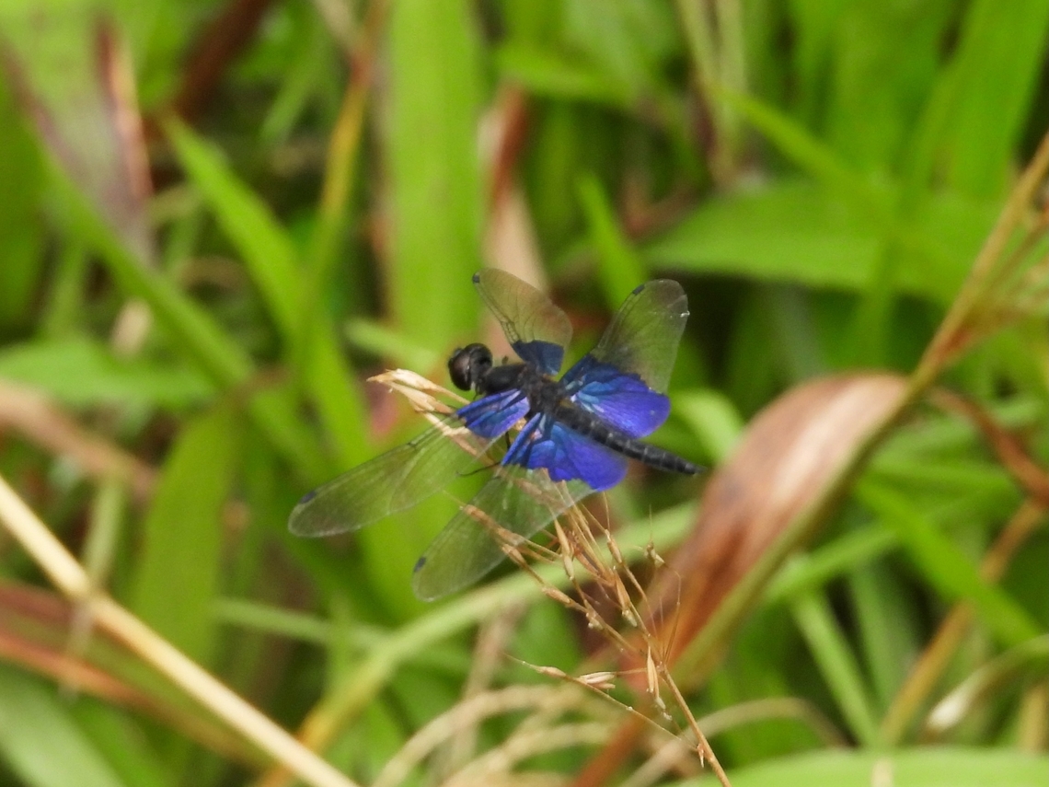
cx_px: 524
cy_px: 394
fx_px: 21213
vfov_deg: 2.1
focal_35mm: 700
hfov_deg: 2.8
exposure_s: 1/250
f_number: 5.6
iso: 200
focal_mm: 125
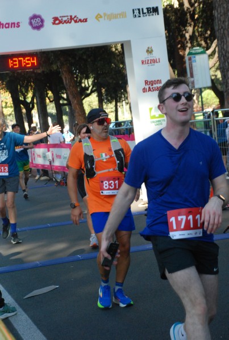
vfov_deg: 23.3
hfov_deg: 15.8
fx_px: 826
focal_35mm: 87
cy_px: 170
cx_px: 114
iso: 1000
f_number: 5.3
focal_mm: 58
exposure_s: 1/400
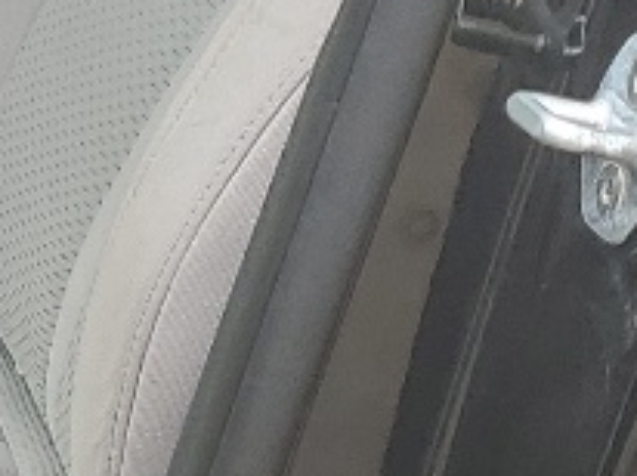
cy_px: 28
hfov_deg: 9.1
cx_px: -690
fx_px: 3713
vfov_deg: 7.3
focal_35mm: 202
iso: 50
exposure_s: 1/192
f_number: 1.5
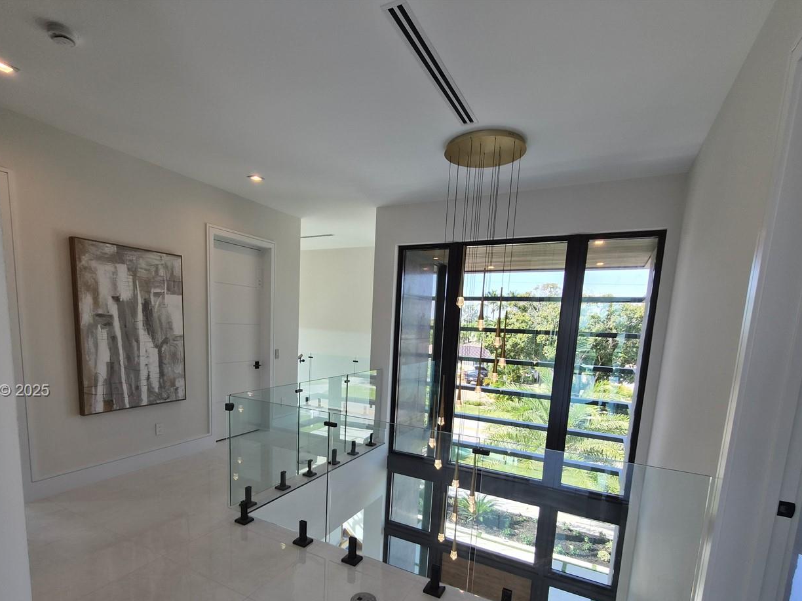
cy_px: 392
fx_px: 394
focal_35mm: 17
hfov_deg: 90.8
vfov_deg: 72.9
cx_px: 370
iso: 25
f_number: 2.2
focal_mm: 1.7
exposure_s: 1/143
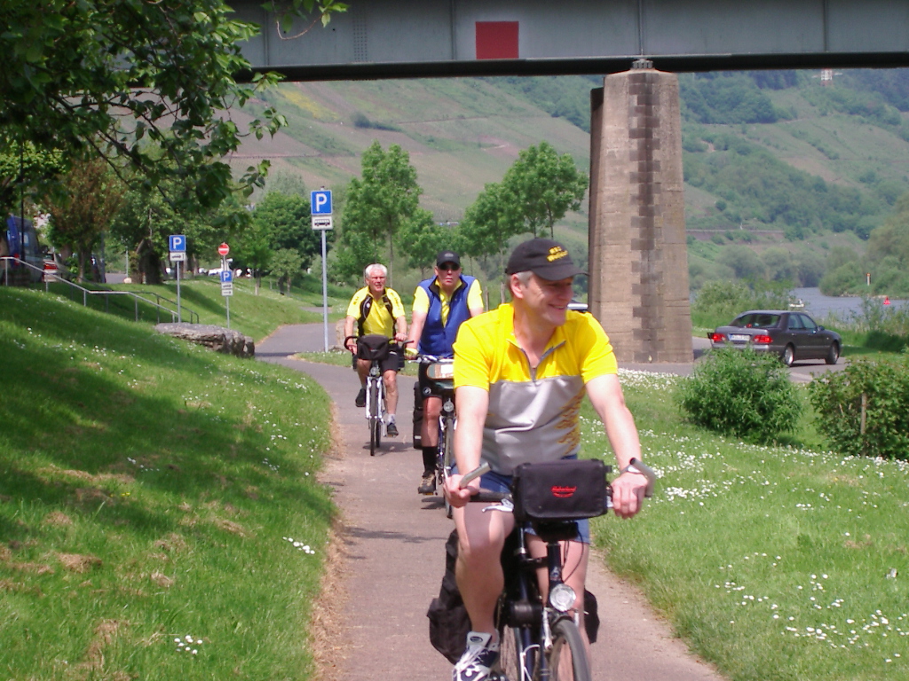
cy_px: 340
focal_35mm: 114
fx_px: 2994
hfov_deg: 17.3
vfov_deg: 13.0
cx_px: 454
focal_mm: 17.4
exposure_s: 1/125
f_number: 9
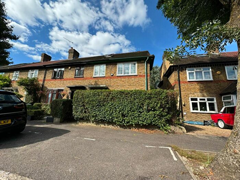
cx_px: 120
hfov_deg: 102.1
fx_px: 97
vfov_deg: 85.7
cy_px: 90
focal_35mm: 14
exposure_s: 1/921
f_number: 2.2
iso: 40
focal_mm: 2.22
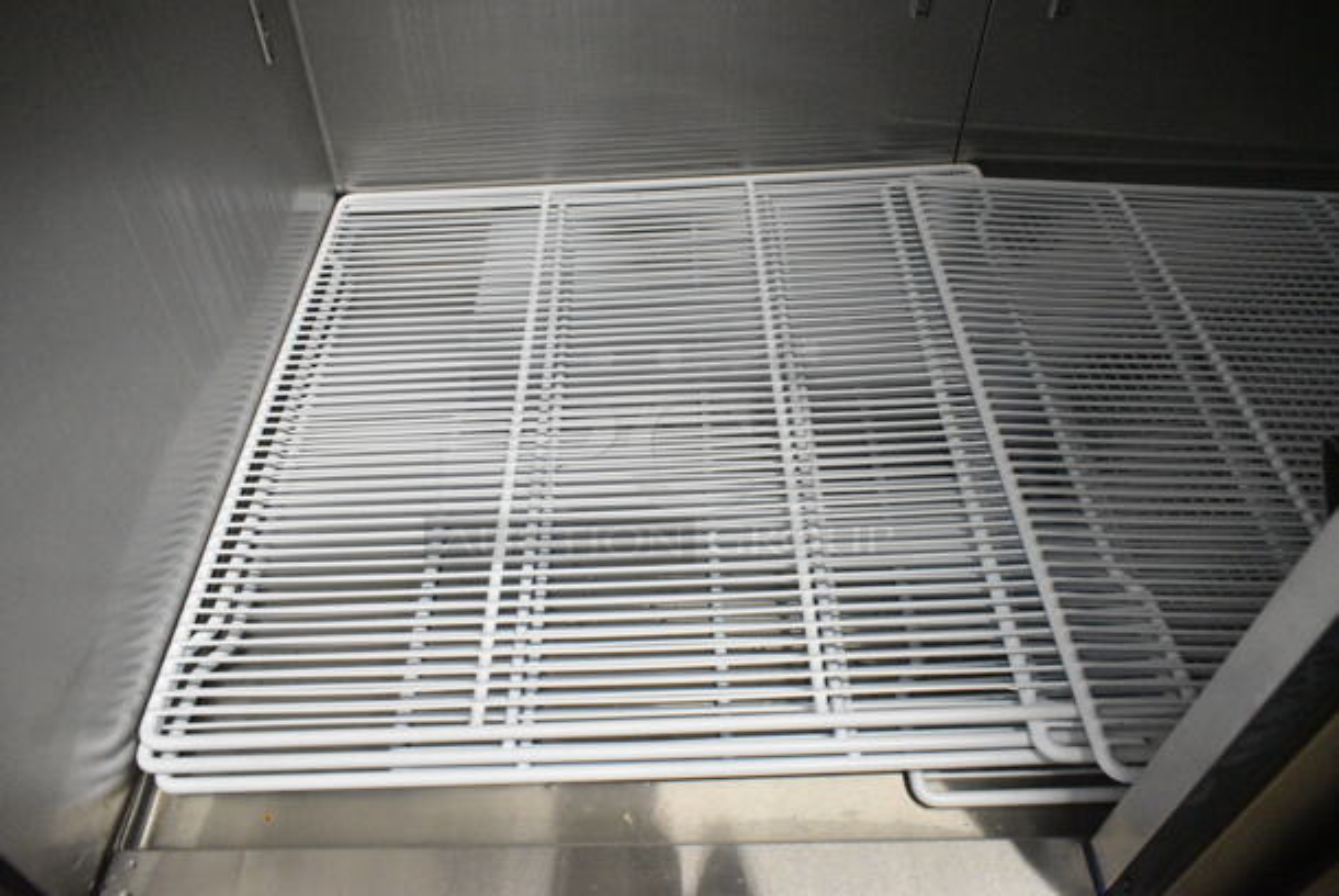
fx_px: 1005
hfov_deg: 67.3
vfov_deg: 48.0
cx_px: 670
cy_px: 448
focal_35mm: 27
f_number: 5.6
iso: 6400
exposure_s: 1/125
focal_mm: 18
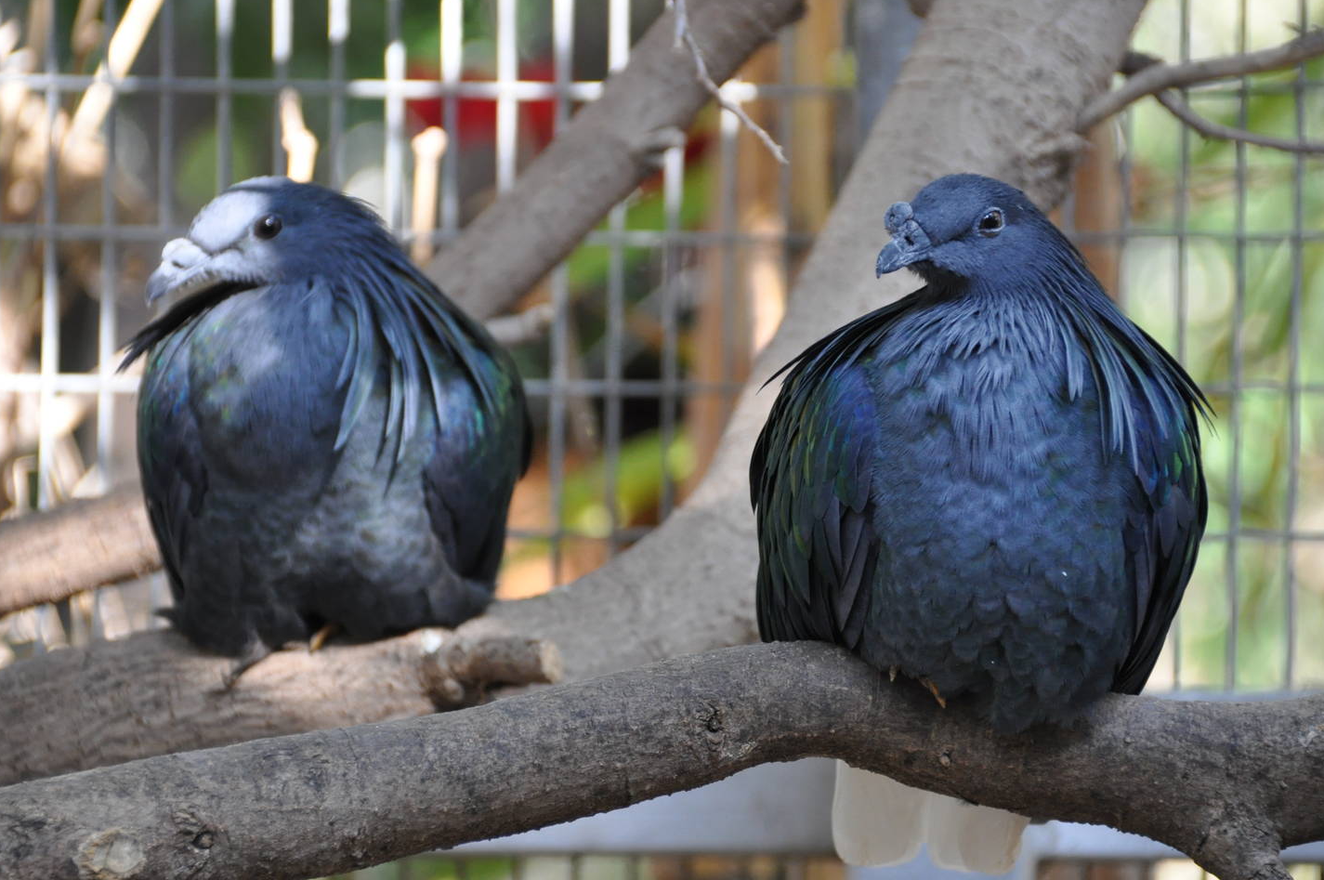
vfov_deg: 3.3
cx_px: 659
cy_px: 430
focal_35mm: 421
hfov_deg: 4.9
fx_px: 15467
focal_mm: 250
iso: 1000
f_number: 5.6
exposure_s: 1/125
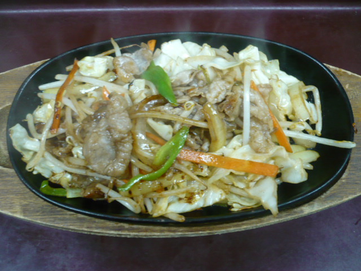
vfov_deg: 40.7
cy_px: 136
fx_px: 365
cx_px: 180
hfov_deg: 52.6
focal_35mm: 35
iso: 200
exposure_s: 1/10
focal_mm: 5.8
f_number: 2.8
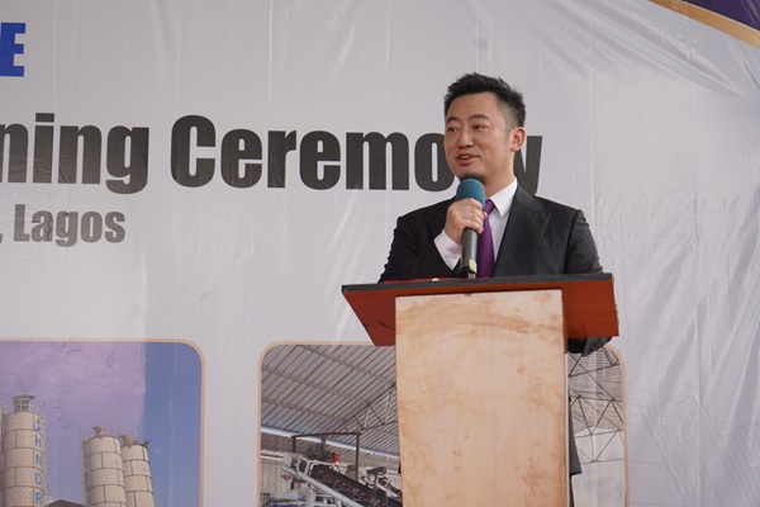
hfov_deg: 28.8
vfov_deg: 19.5
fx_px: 1478
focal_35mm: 70
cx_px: 380
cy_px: 254
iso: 200
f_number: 5.6
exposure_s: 1/160
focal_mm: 70
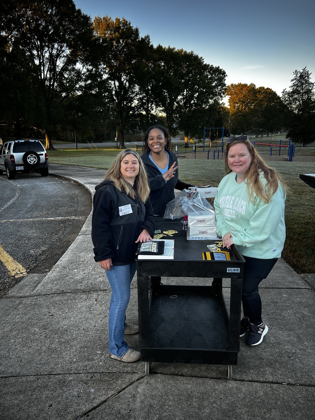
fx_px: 315
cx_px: 158
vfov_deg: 67.3
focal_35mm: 26
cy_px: 210
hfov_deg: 53.1
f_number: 1.5
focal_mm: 5.7
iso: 32
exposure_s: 1/121
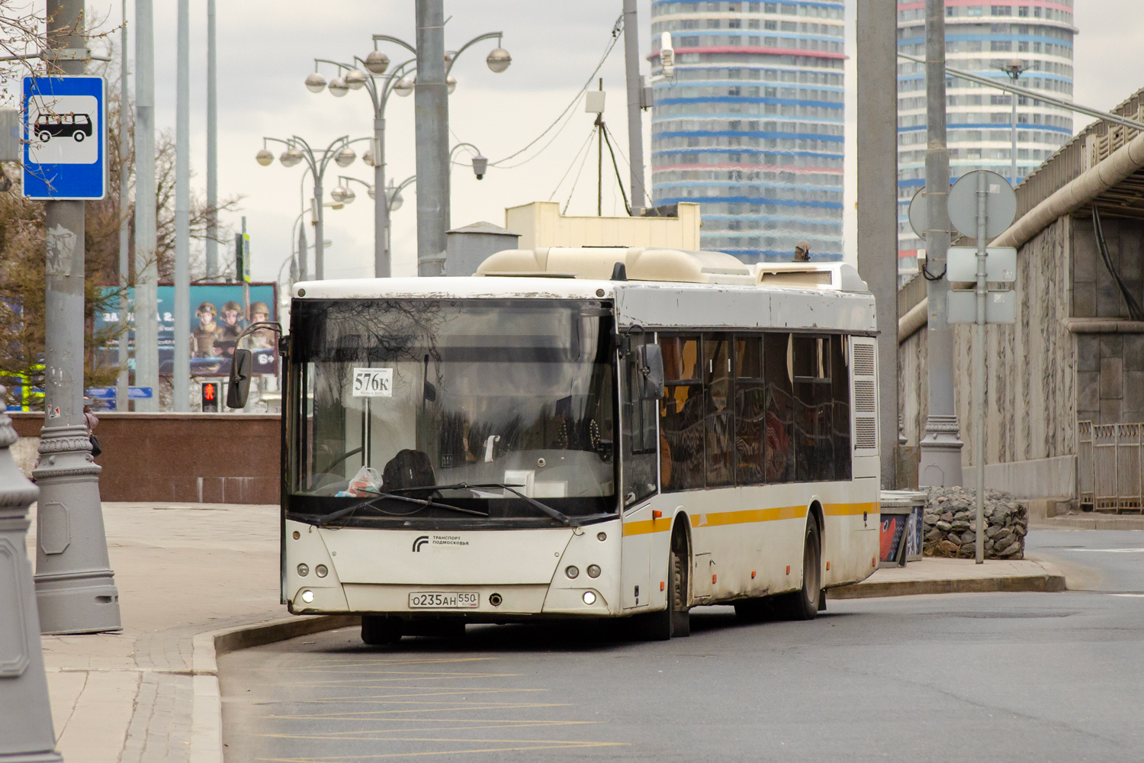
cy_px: 382
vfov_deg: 6.8
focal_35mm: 202
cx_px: 572
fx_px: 6434
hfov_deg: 10.2
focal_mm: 135
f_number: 7.1
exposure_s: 1/2000
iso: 640
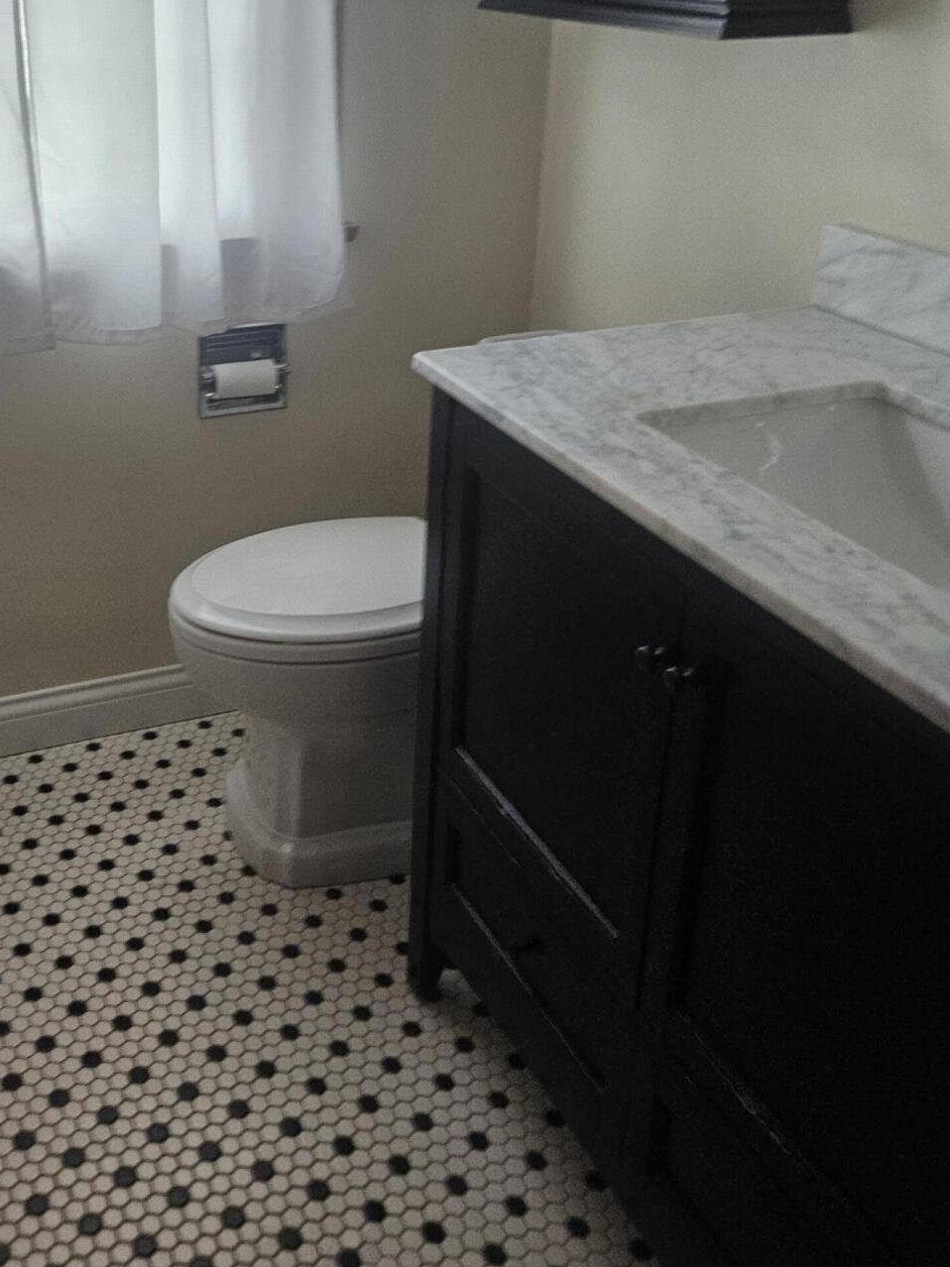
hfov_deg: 38.5
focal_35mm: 36
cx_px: 229
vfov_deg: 50.6
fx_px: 1318
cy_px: 437
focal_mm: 5.4
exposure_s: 1/75.9
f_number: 1.8
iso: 125
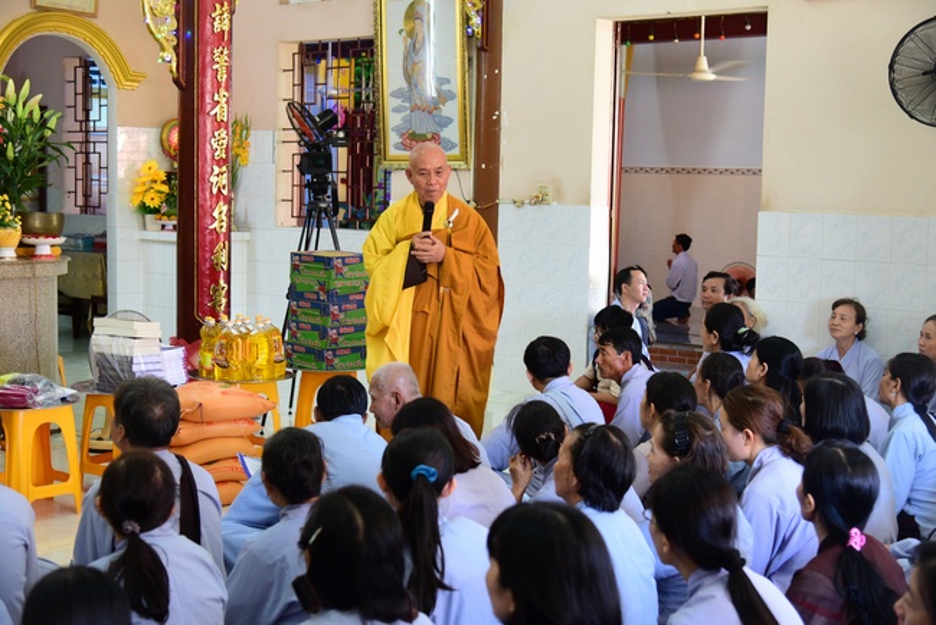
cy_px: 312
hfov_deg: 39.6
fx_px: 1301
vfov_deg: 27.0
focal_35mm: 50
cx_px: 468
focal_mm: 50
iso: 1000
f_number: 4
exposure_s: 1/60
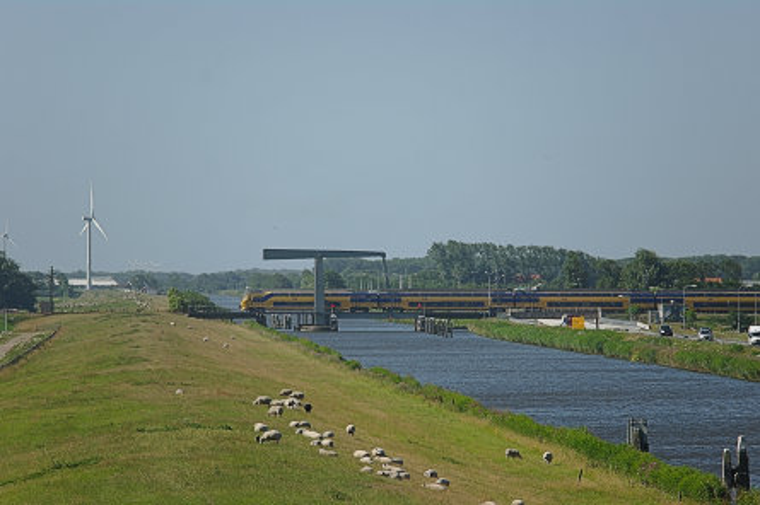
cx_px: 380
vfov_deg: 4.5
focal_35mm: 308
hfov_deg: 6.7
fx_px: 6497
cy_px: 252
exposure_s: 1/400
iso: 100
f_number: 5.6
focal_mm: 200
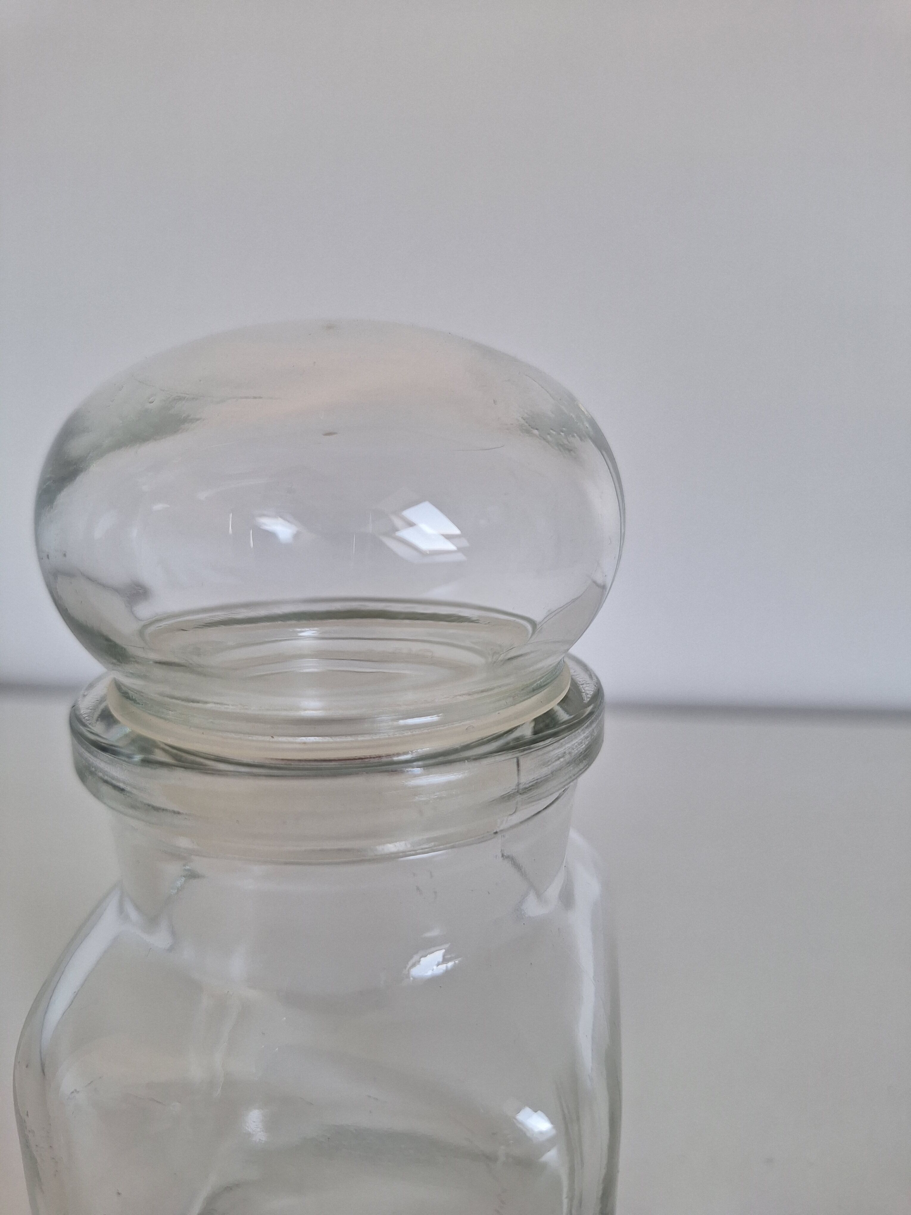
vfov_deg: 73.9
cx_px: 456
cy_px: 608
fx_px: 807
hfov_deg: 58.9
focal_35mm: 23
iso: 40
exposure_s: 1/50
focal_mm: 5.54
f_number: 1.8
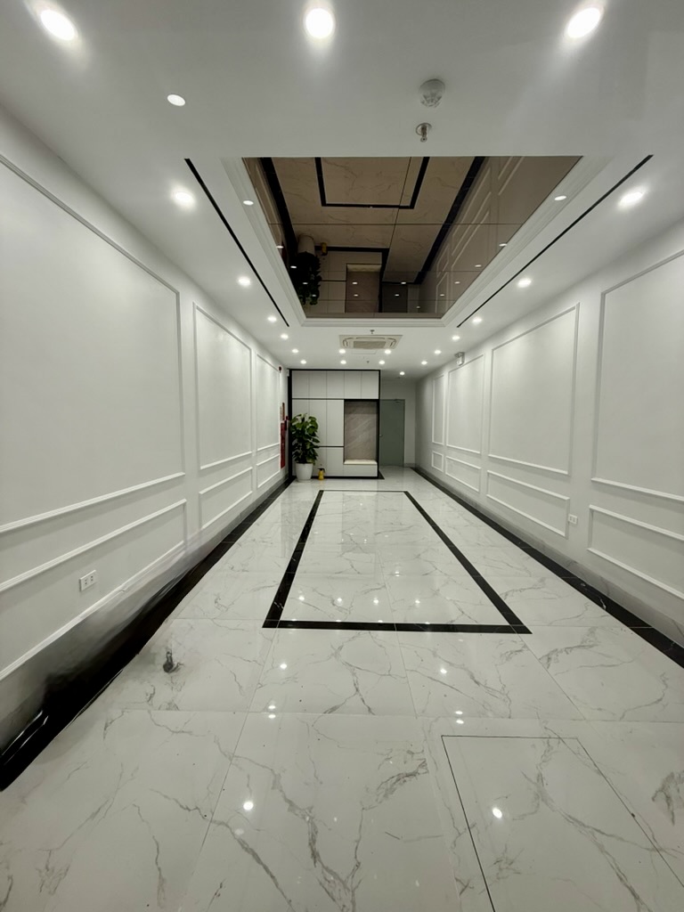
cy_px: 456
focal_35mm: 14
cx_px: 342
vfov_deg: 102.1
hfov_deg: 85.7
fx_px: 369
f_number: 2.2
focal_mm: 2.22
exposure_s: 1/100
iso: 100
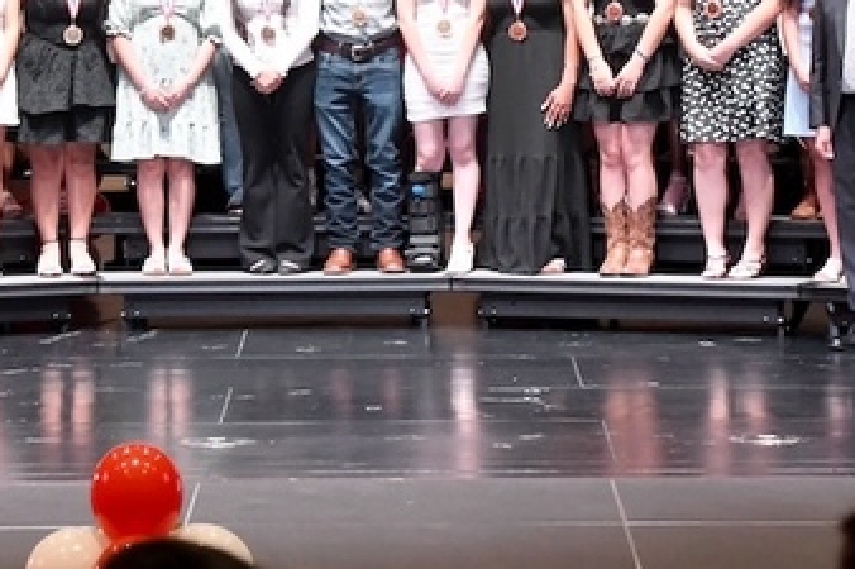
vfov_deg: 5.8
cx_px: 175
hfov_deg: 8.7
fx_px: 5602
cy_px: -78
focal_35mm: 236
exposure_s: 1/60
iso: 2500
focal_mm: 52
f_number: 5.6
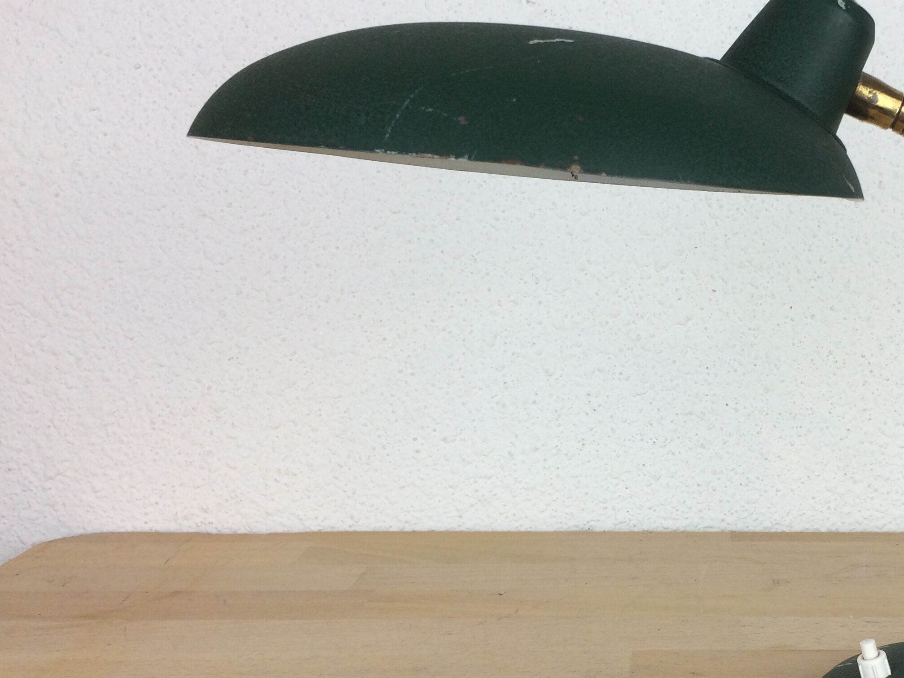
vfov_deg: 30.9
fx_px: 1227
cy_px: 336
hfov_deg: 38.8
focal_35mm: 47
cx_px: 729
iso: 50
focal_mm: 4.15
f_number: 2.2
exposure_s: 1/100
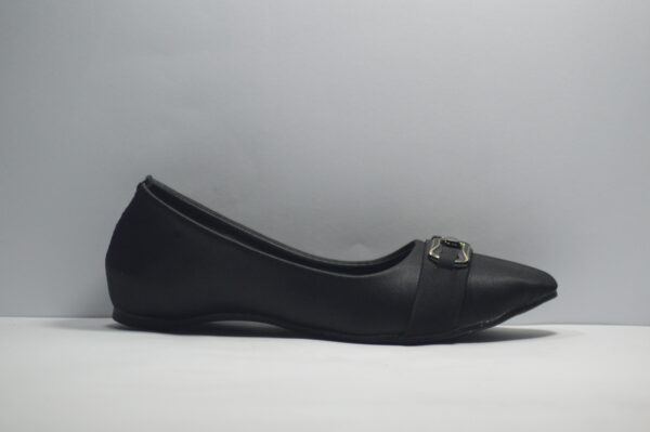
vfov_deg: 4.7
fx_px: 5277
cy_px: 216
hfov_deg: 7.0
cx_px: 325
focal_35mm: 292
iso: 1800
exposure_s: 1/500
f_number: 4.8
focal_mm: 195
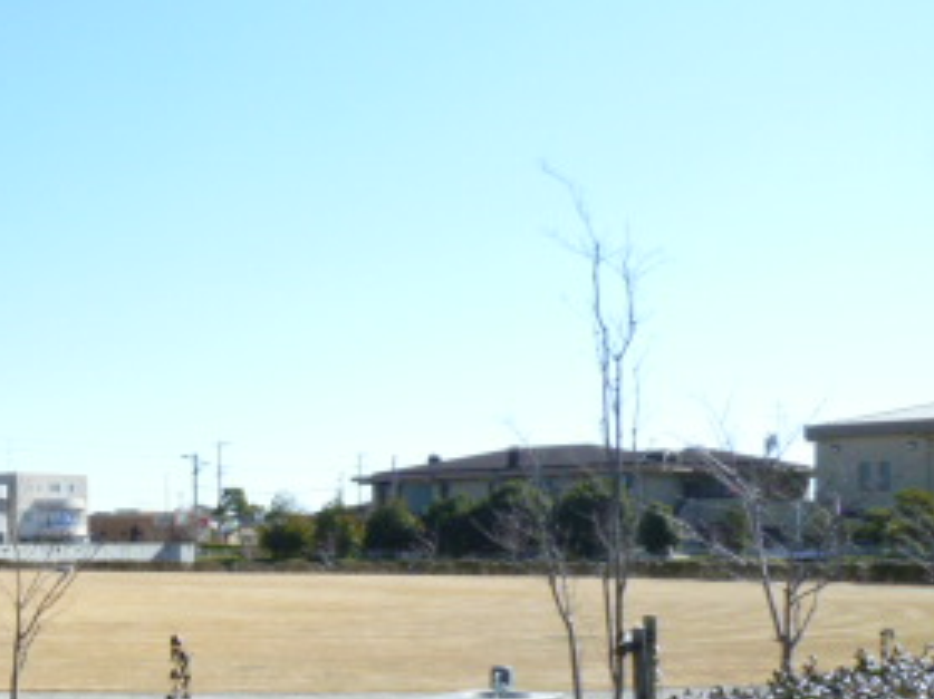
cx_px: -74
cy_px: 585
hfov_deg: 31.3
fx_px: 1483
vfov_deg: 25.9
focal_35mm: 55
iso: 100
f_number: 5
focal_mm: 4.3
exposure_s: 1/400
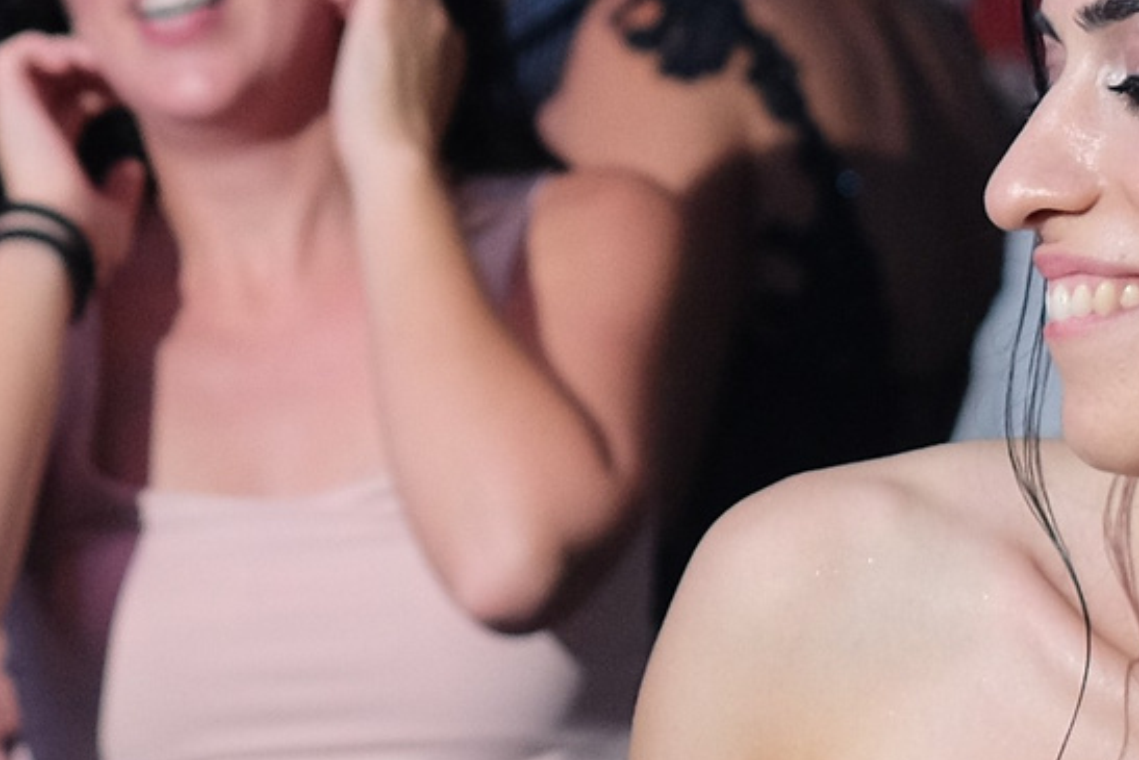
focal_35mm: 248
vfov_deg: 5.5
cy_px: -99
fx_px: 7848
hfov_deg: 8.3
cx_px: 150
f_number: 2.5
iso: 800
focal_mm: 35
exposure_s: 1/250
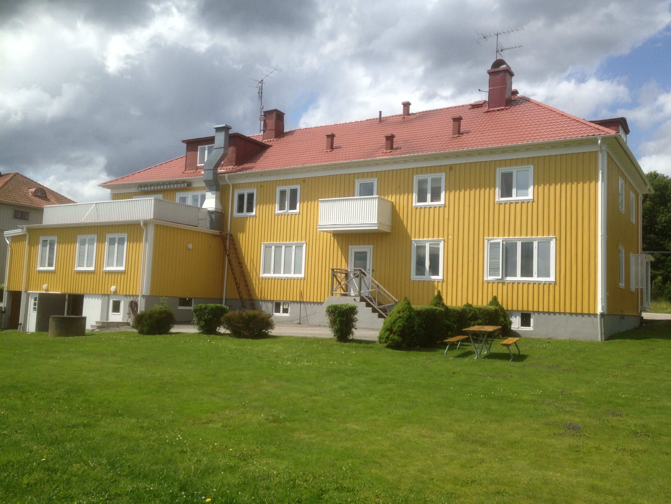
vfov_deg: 40.7
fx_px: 678
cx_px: 336
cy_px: 252
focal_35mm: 35
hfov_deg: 52.6
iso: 50
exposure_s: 1/1972
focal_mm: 4.28
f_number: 2.4
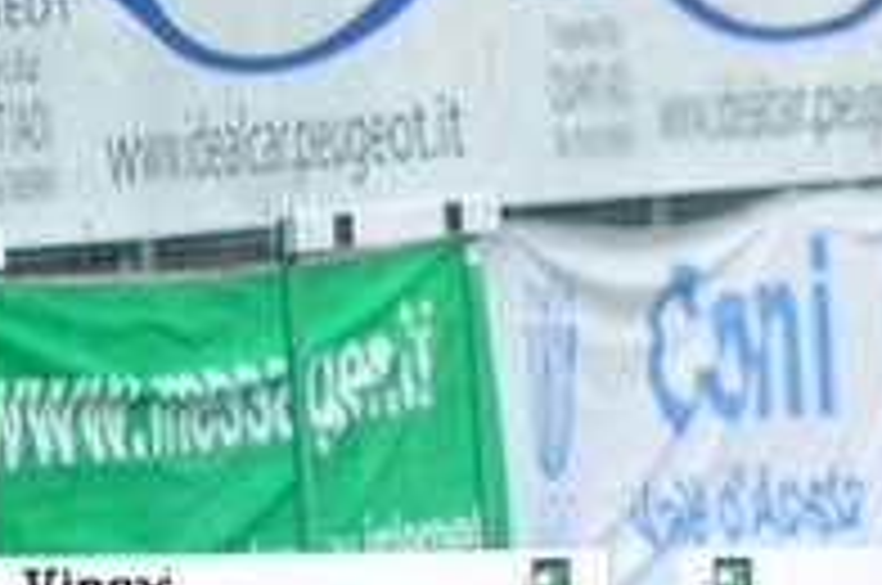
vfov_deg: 1.6
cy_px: 189
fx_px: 20766
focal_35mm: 849
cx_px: 1210
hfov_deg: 2.4
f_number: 5.6
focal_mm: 210
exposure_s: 1/1000
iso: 800
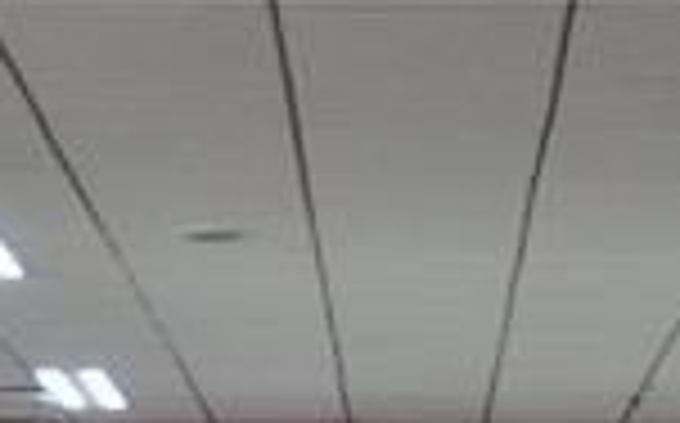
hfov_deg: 11.5
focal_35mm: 182
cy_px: 891
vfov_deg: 6.9
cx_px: 549
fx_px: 3369
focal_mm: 30
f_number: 4.5
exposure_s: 1/13
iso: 500
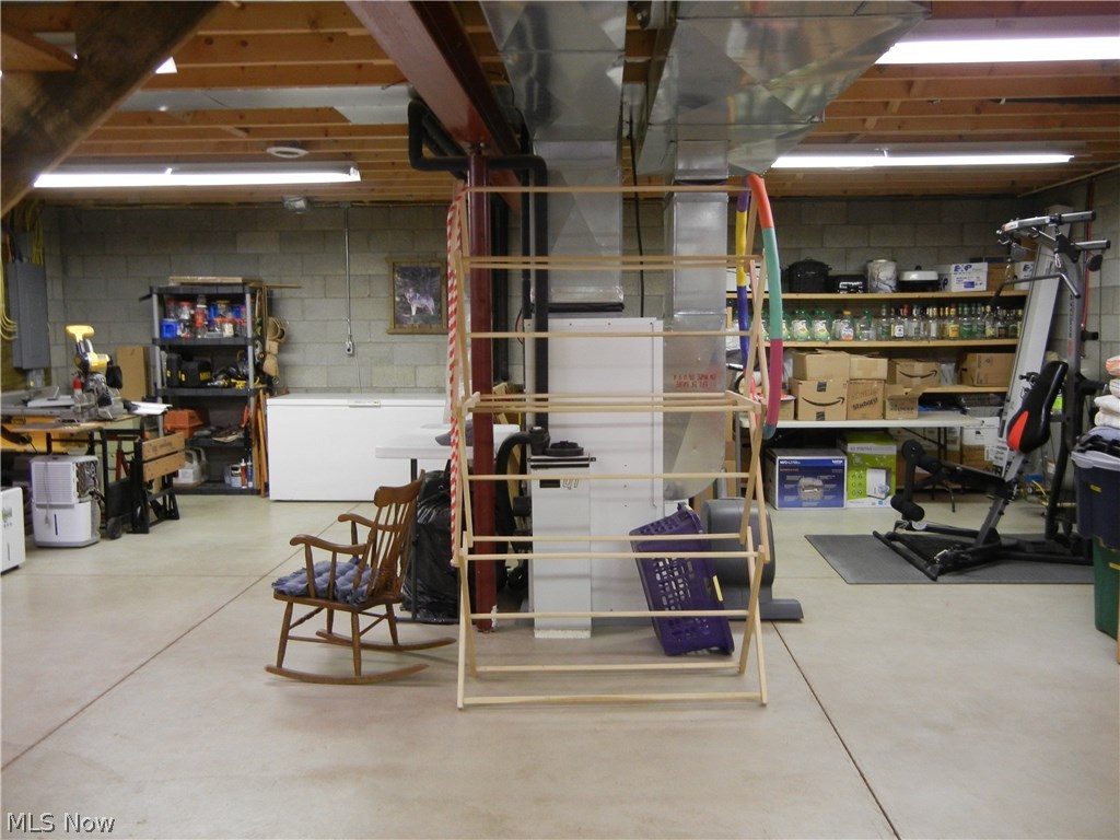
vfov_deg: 46.8
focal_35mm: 30
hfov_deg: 60.0
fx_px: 971
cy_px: 420
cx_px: 560
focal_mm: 5.4
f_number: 3.5
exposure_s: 1/25.1
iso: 400
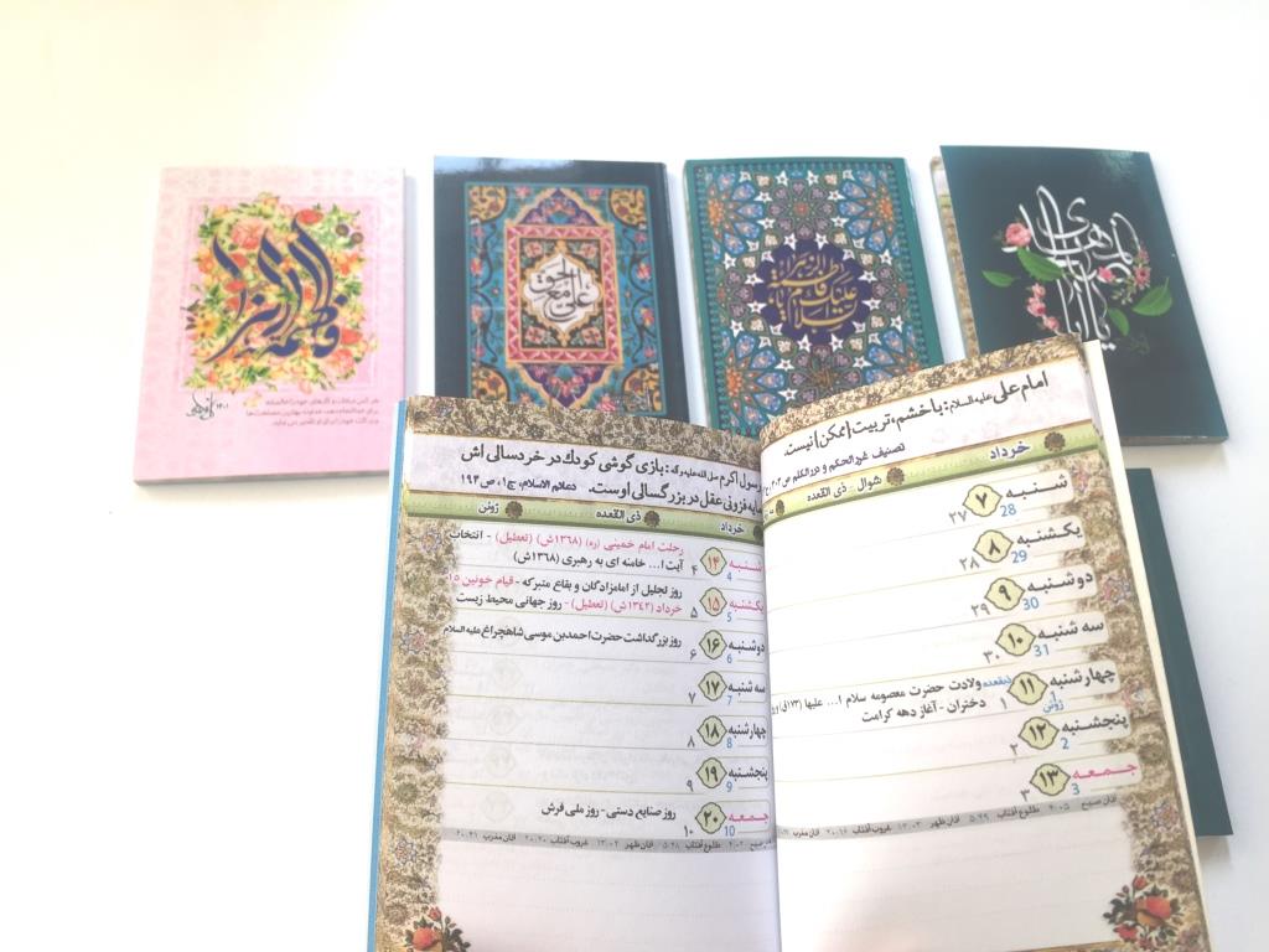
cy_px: 476
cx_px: 634
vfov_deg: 48.2
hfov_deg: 61.7
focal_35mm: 29
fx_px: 1063
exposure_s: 1/104
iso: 32
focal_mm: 4.15
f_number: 2.2
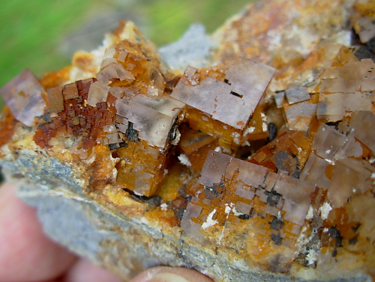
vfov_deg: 37.7
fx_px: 412
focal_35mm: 38
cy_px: 141
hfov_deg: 49.0
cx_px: 188
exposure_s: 1/62.2
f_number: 2.9
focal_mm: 6.3
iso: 50
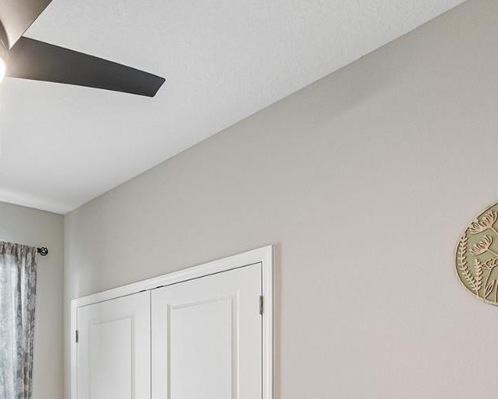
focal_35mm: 33
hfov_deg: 46.6
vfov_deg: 39.5
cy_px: 395
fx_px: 487
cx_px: 16
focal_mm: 14
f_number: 8
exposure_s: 1/10
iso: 400
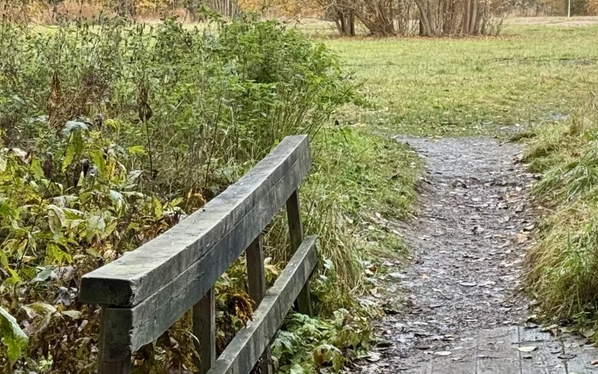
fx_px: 2021
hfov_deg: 16.8
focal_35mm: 124
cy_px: 64
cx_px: 396
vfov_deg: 10.5
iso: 50
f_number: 1.78
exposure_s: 1/131
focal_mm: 6.76
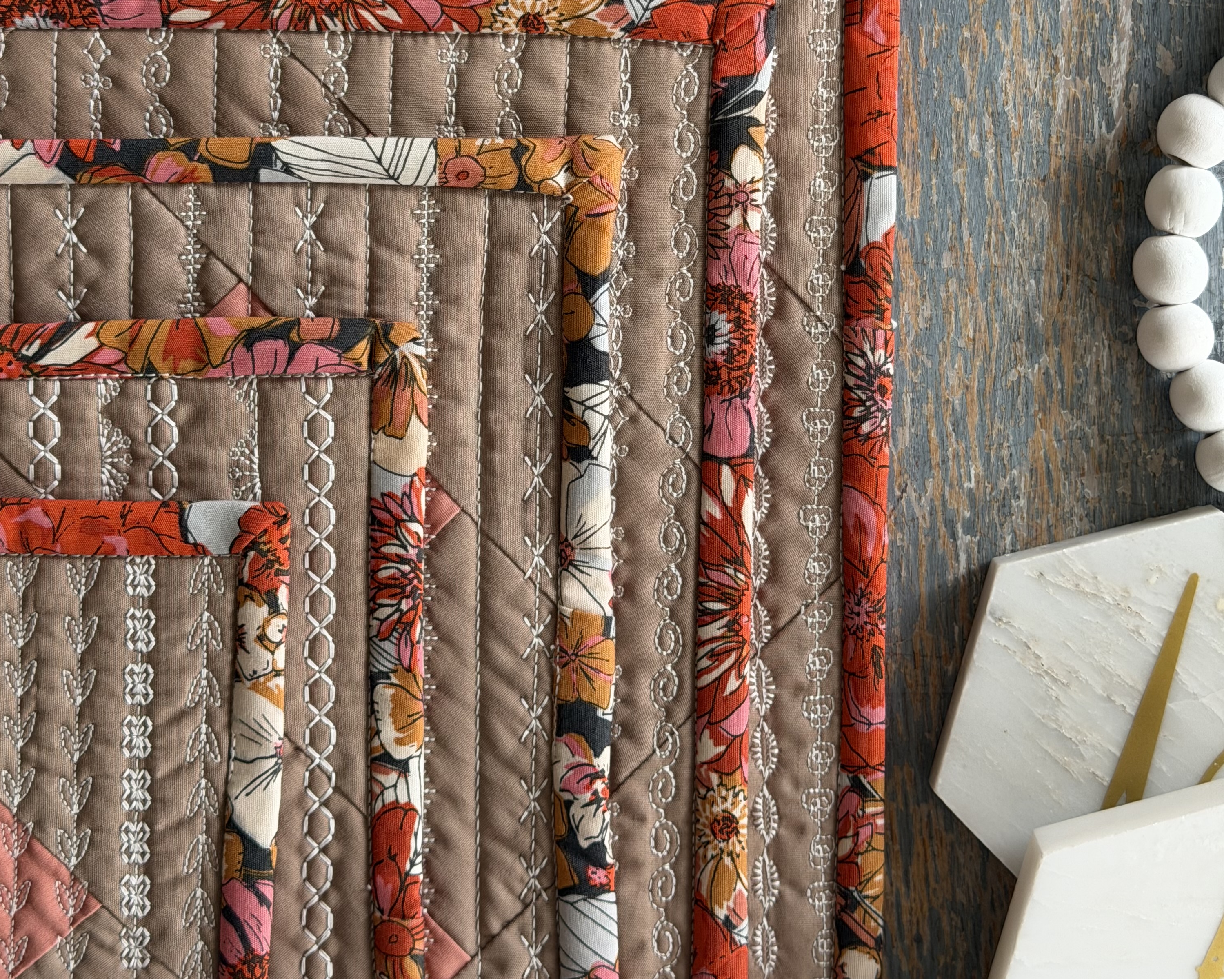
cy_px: 238
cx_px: 608
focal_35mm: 63
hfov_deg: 30.0
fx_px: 2282
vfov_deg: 23.9
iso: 125
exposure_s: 1/60
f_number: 1.78
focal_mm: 6.76
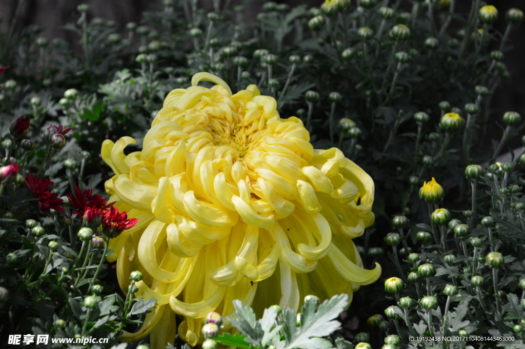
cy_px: 174
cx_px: 262
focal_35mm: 450
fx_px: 6557
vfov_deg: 3.1
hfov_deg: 4.6
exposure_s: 1/250
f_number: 10
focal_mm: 300
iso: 1250
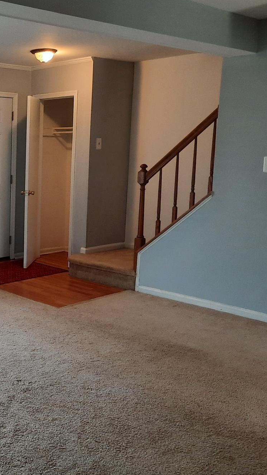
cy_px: 226
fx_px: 529
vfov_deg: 48.3
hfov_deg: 25.8
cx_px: -43
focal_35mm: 42
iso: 160
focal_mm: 4.6
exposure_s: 1/60
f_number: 2
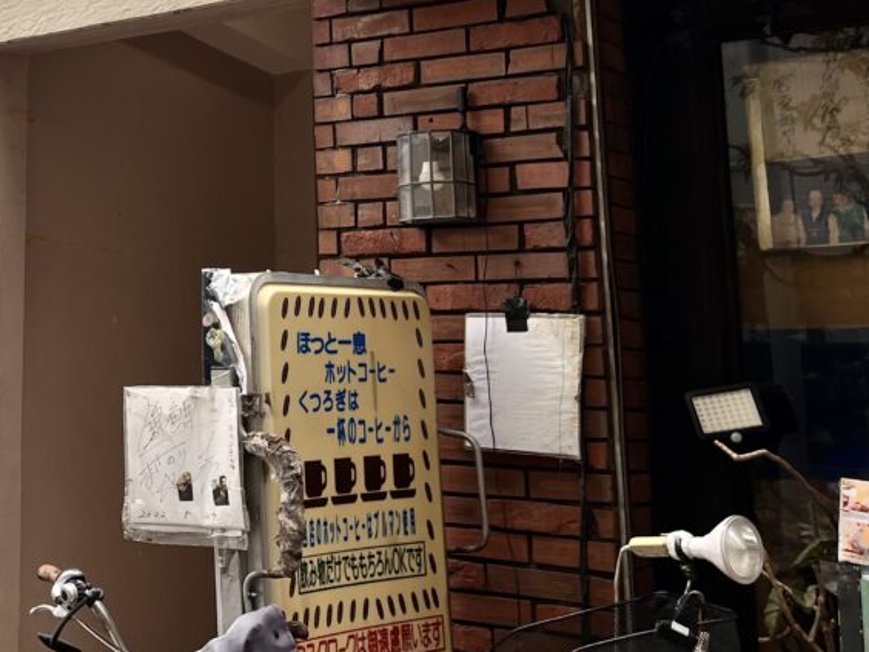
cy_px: 88
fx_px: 1481
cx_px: -103
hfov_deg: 29.3
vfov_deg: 24.2
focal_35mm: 59
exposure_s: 1/389
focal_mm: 5.1
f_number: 1.6
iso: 50
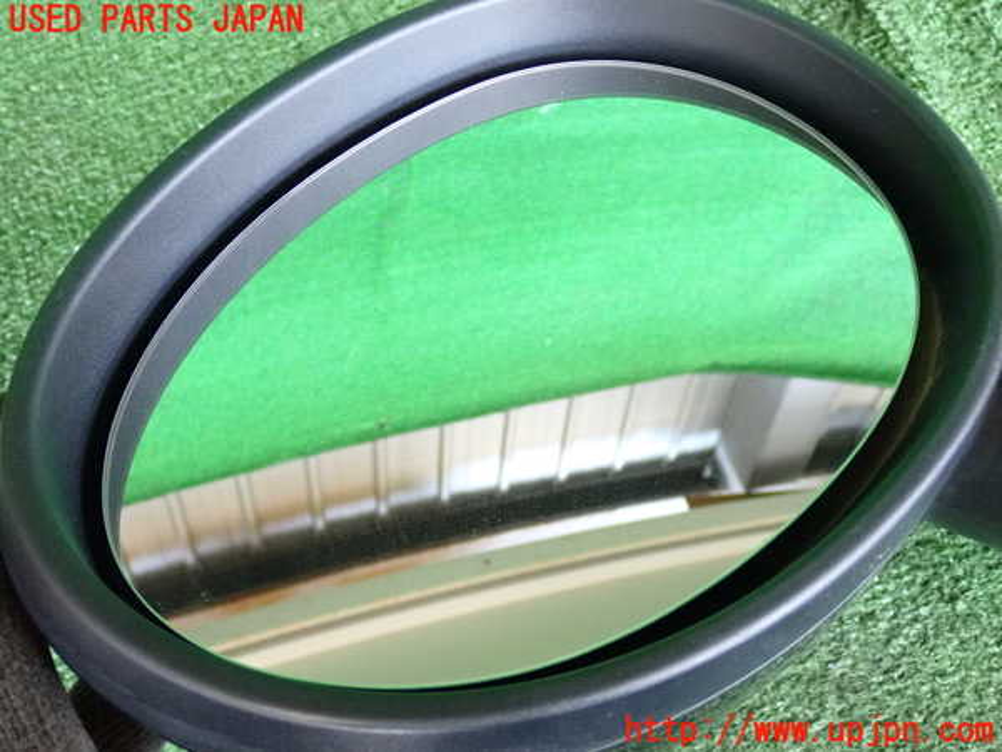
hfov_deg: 40.4
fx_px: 1360
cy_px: 376
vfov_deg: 30.9
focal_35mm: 47
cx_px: 501
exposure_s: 1/125
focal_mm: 8.4
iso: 1600
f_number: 3.1
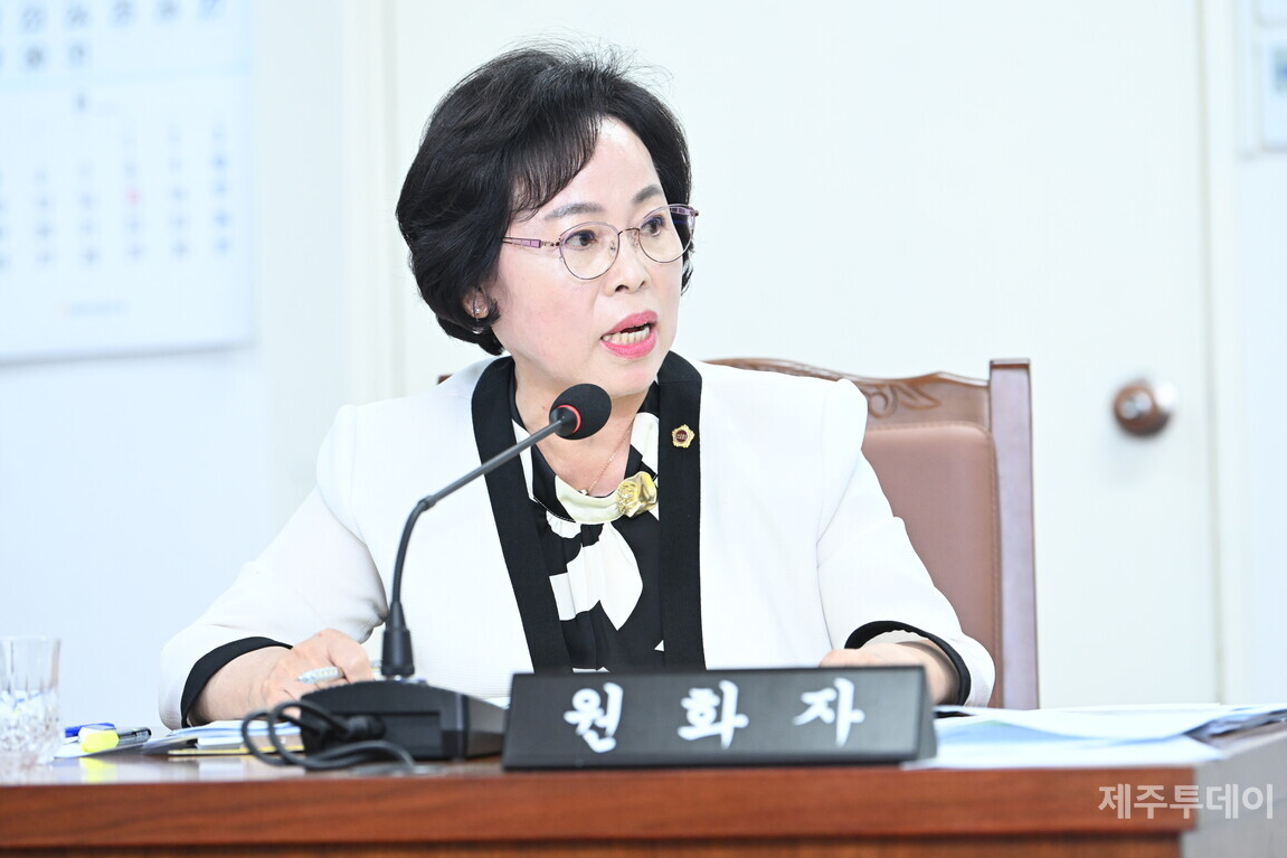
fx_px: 6755
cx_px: 589
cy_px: 383
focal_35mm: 189
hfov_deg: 10.9
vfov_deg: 7.3
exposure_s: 1/200
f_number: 4
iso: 2000
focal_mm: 170
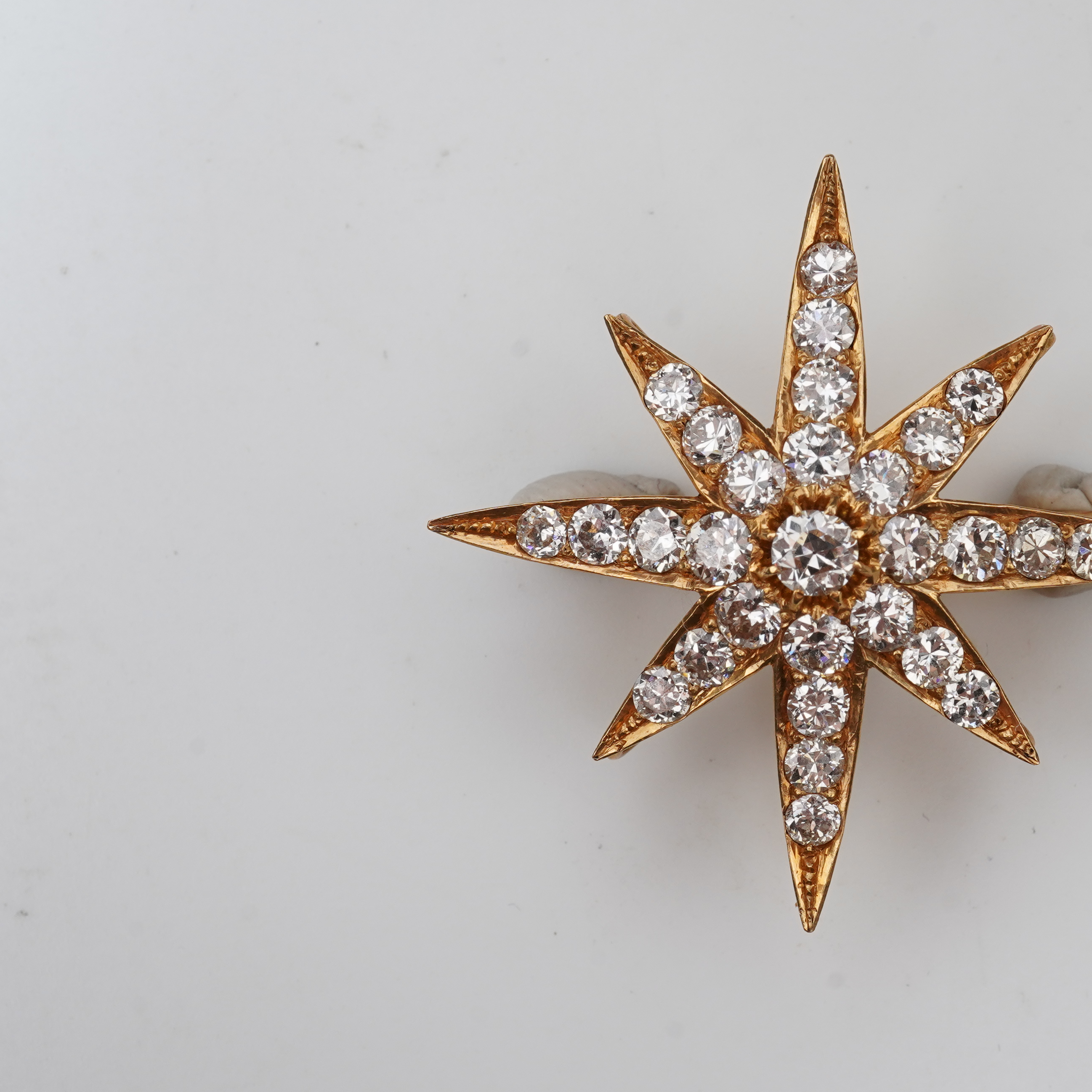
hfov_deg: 29.1
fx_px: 2070
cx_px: 808
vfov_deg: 29.6
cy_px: 545
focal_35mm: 58
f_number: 20
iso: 640
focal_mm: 30
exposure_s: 1/125
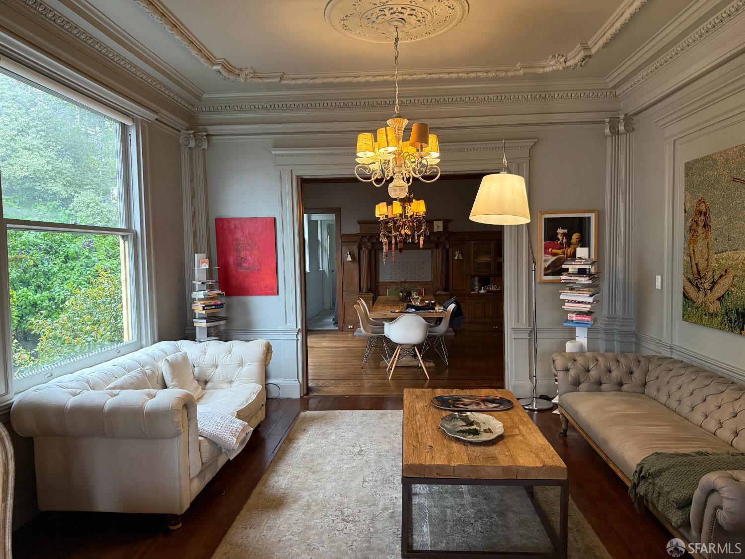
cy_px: 280
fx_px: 517
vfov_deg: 56.8
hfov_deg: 71.6
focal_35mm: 24
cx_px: 372
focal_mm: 6.76
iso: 320
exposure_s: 1/60
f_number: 1.78
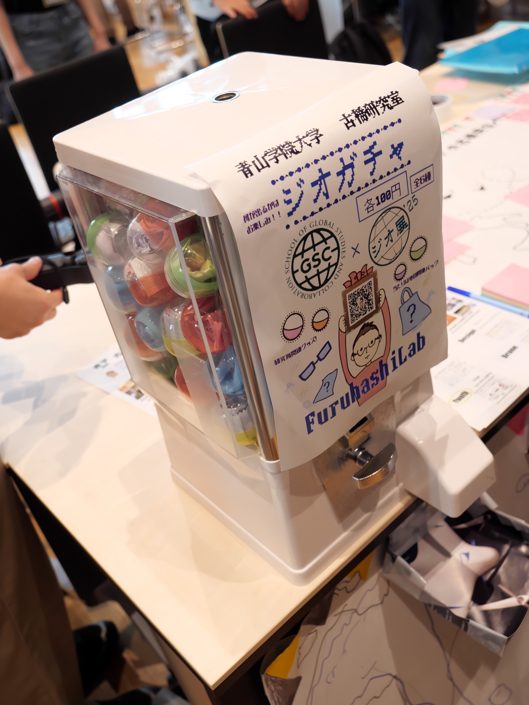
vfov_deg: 53.9
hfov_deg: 41.8
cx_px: 253
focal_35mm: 34
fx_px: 693
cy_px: 334
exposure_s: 1/80
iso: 640
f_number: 3.1
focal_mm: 16
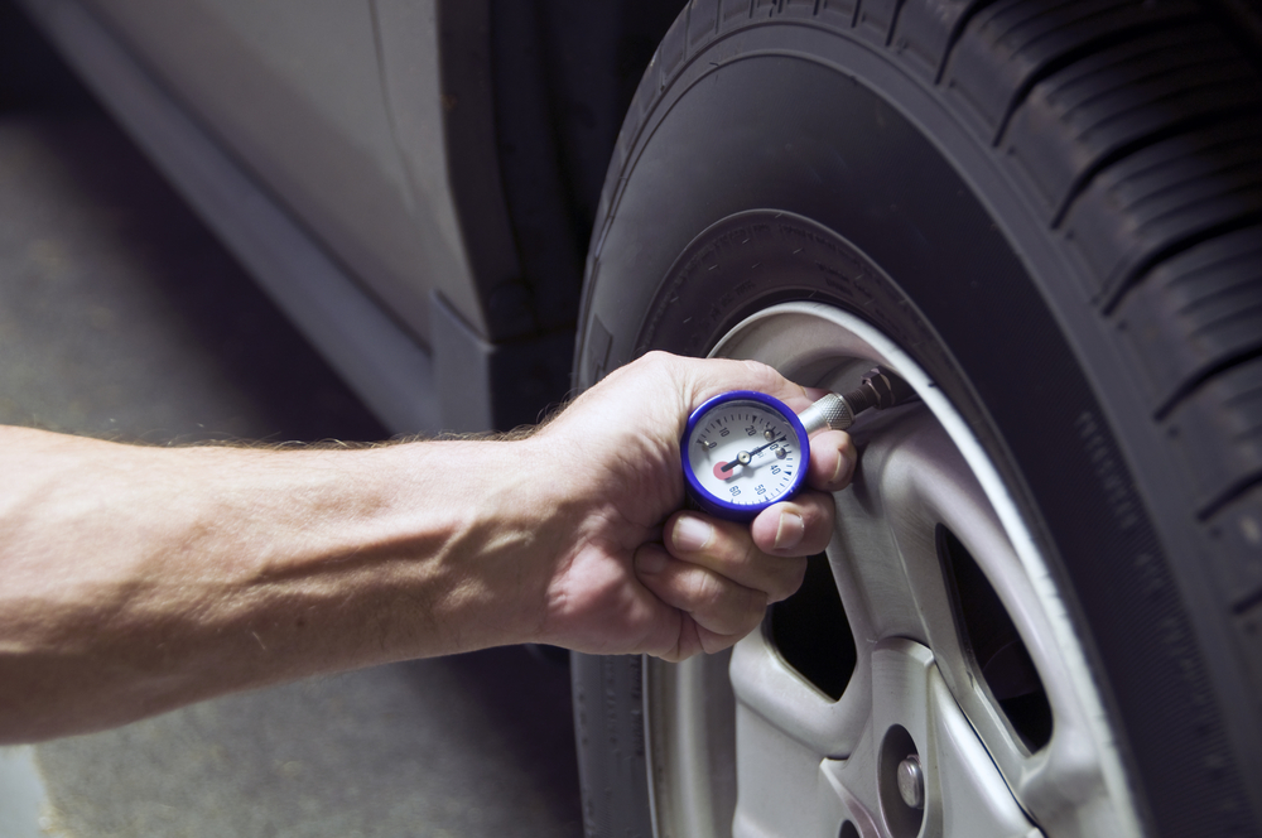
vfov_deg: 14.0
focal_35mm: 98
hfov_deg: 20.9
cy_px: 419
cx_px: 631
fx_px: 3413
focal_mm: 65
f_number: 5
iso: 200
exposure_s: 1/2
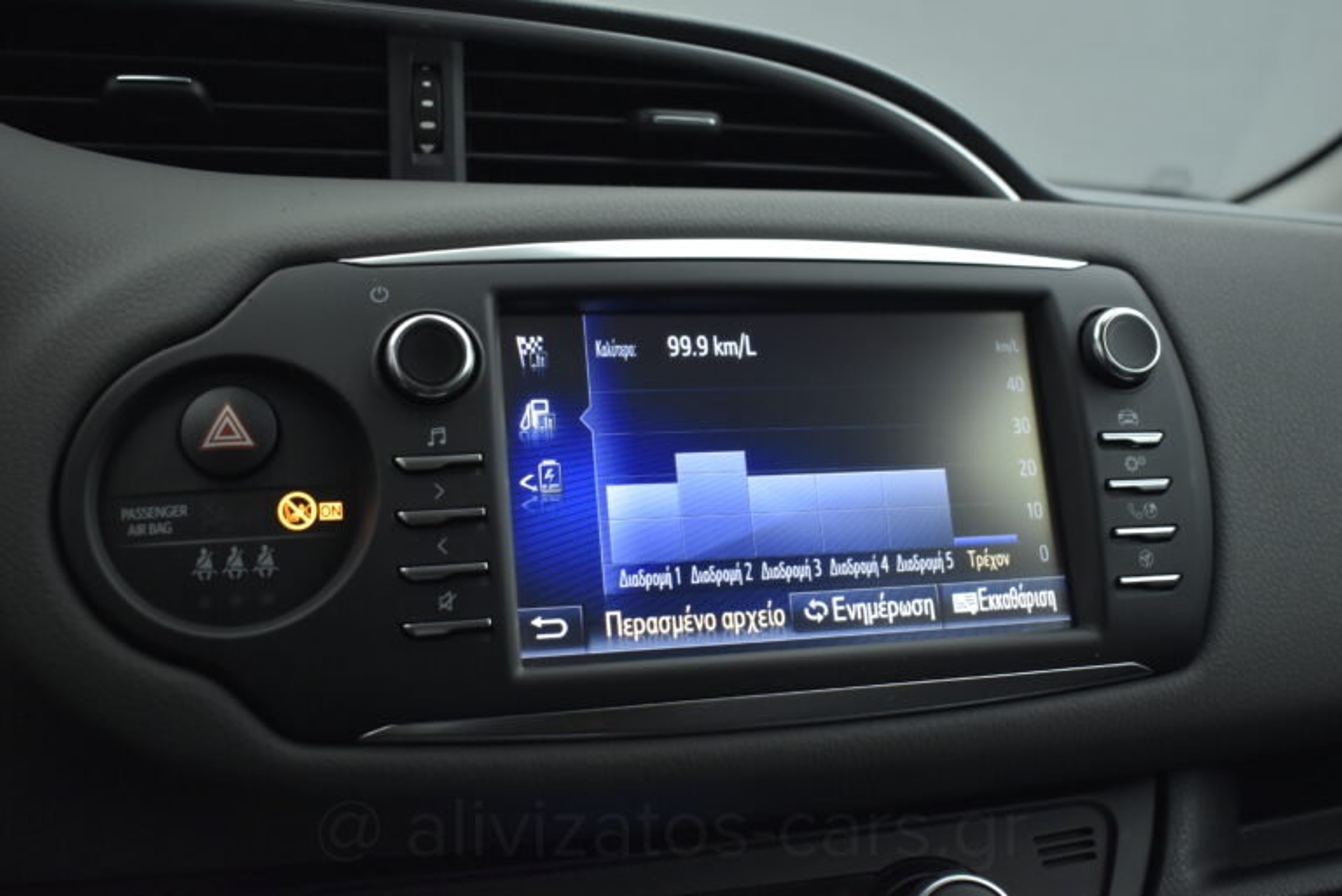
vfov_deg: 35.5
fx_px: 1399
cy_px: 448
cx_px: 671
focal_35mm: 38
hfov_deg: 51.3
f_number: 4
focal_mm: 25
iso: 1600
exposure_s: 1/125
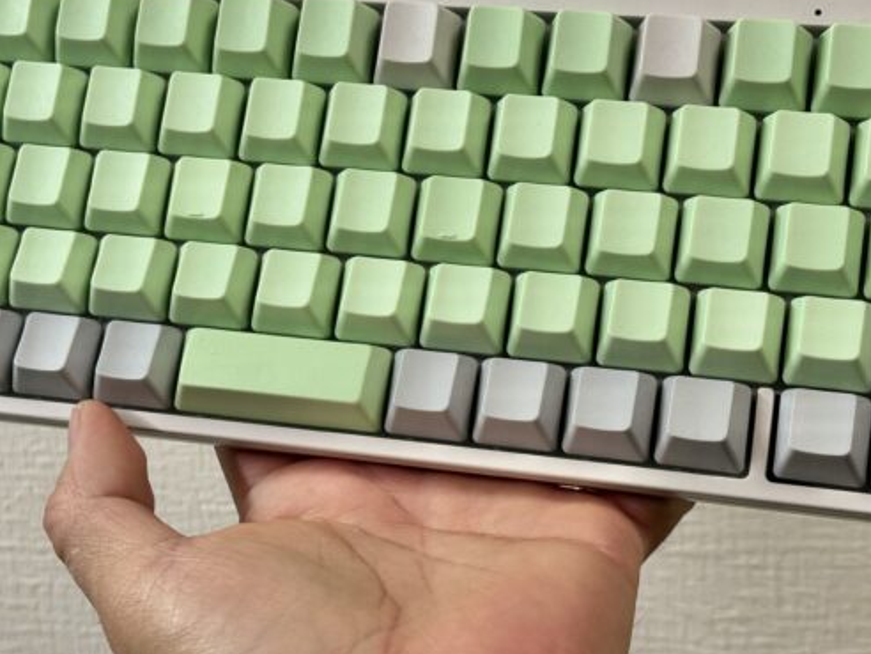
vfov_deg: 18.9
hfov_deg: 25.0
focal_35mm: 78
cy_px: 232
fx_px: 1963
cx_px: 423
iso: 100
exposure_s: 1/50
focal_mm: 6.76
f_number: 1.78
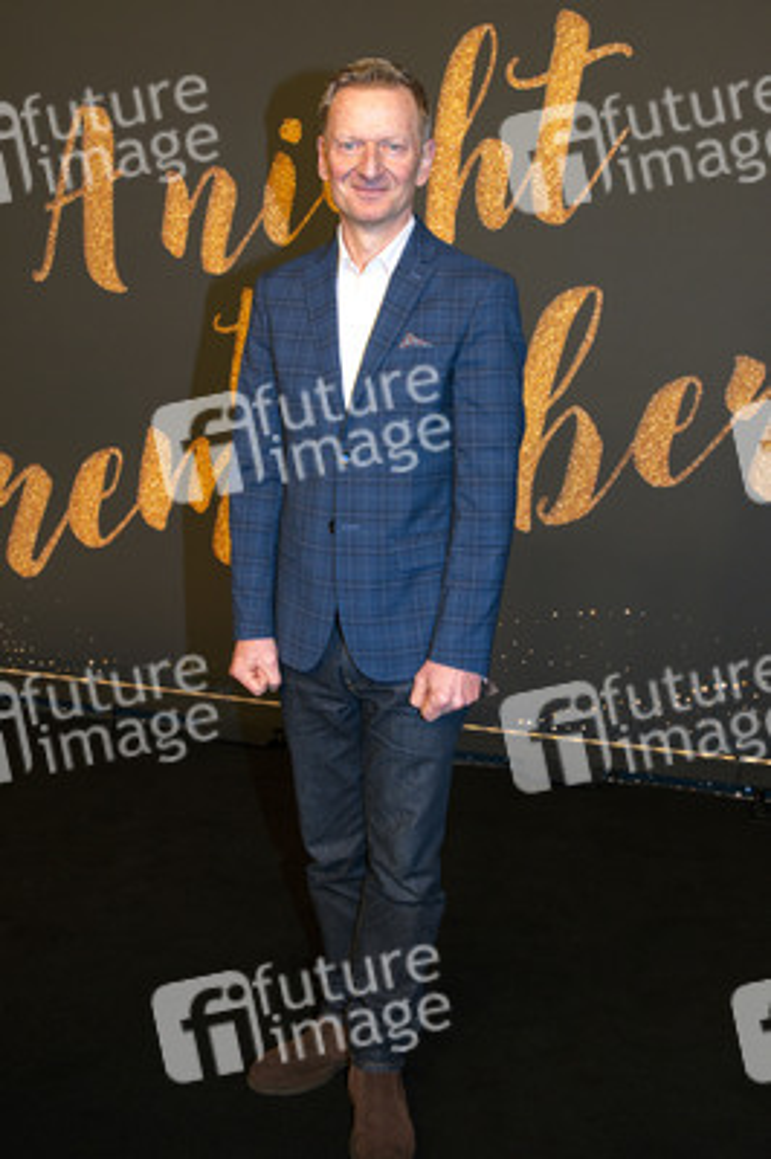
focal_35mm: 32
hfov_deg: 41.0
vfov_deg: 58.8
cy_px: 580
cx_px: 386
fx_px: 1030
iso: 800
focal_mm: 32
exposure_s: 1/250
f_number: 5.6
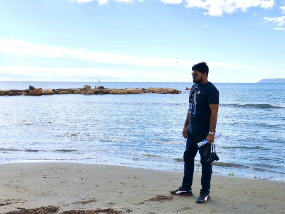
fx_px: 477
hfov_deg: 33.2
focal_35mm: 58
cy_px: 107
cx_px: 144
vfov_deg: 25.2
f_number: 2.8
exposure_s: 1/1600
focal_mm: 6.6
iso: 20
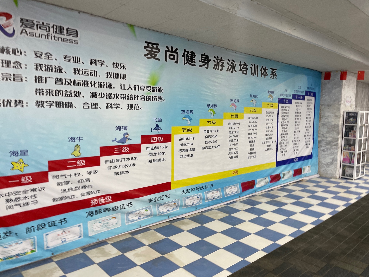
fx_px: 277
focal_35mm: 26
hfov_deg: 67.3
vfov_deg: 53.1
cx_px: 184
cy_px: 138
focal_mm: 4.2
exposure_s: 1/50
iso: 125
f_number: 1.6
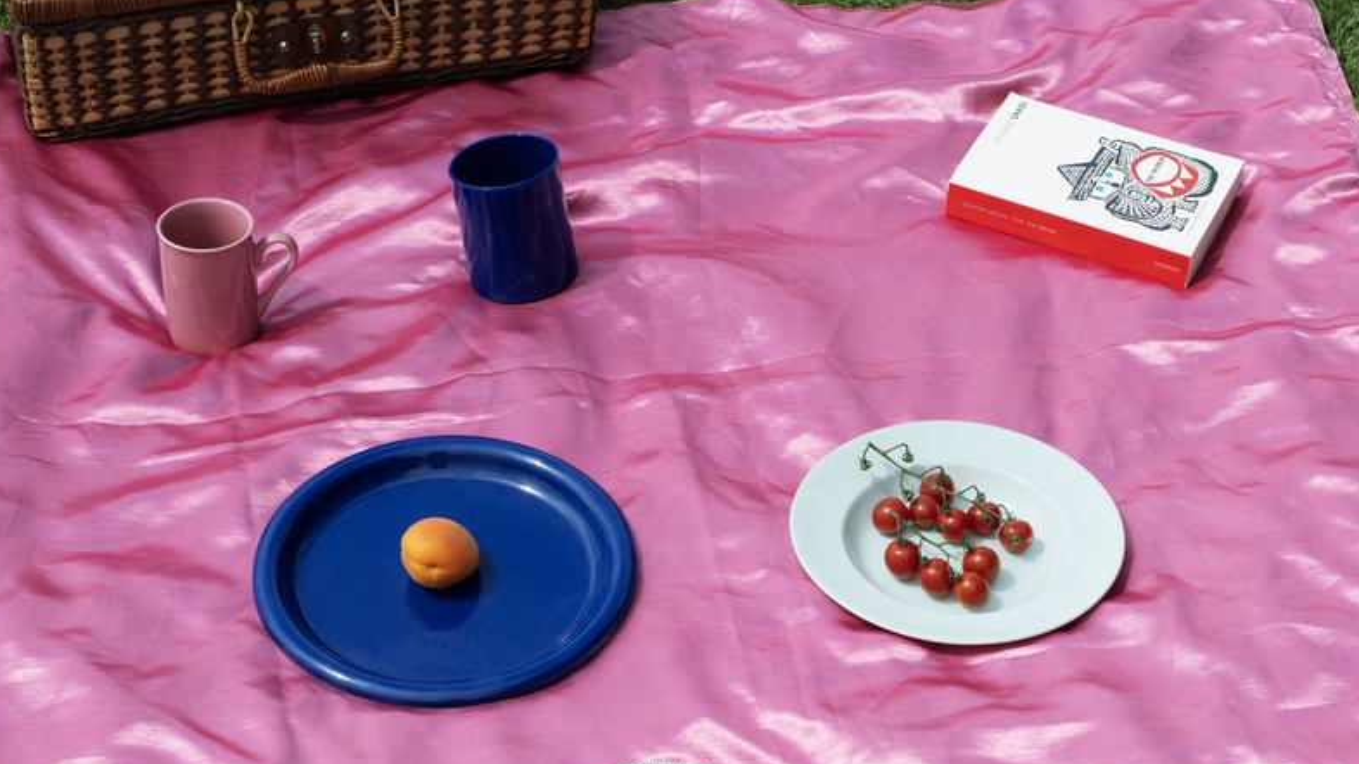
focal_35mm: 80
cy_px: 648
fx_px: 2883
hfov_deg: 26.5
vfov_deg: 15.0
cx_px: 825
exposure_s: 1/1600
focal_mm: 50
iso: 400
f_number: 10
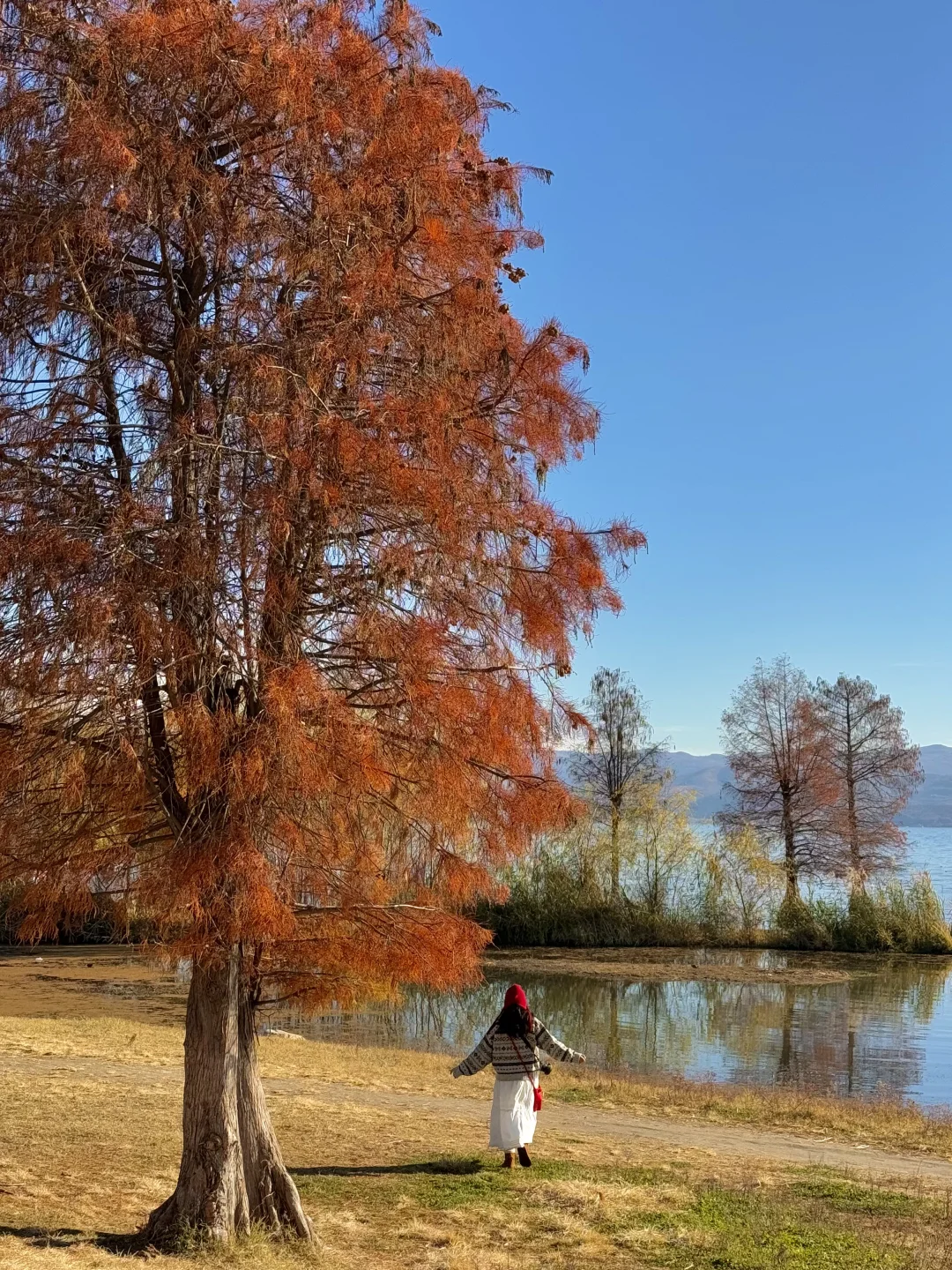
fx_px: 1760
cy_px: 635
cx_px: 476
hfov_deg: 30.3
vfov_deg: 39.7
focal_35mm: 48
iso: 64
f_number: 1.78
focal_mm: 6.76
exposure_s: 1/3534
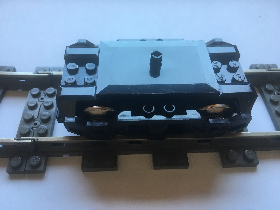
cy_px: 105
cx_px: 140
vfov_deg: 48.2
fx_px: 235
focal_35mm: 29
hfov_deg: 61.7
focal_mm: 4.15
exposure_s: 1/33
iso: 25
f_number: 2.2
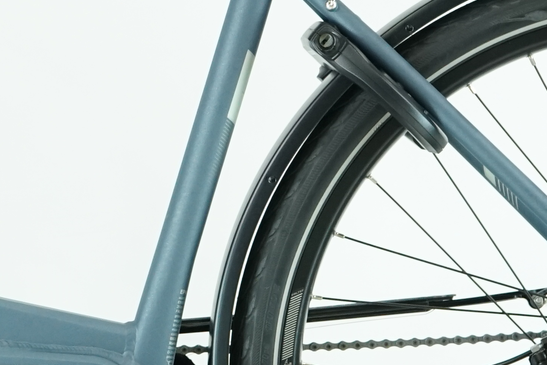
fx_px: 3480
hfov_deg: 8.9
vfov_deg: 6.0
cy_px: 85
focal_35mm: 229
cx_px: -18
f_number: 5
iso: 1600
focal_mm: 55
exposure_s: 1/200
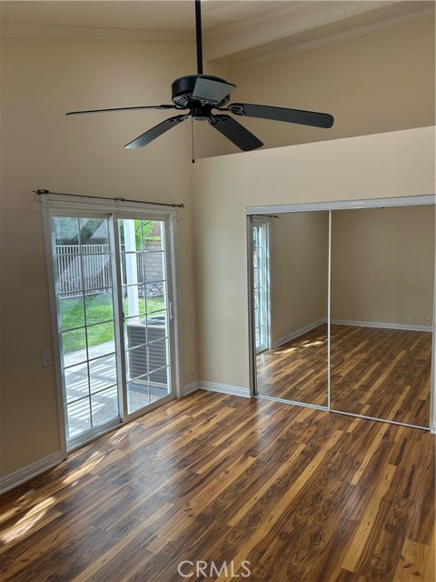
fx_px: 437
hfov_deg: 53.1
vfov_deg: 67.3
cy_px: 291
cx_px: 218
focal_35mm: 26
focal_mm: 5.7
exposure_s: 1/152
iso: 50
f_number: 1.5
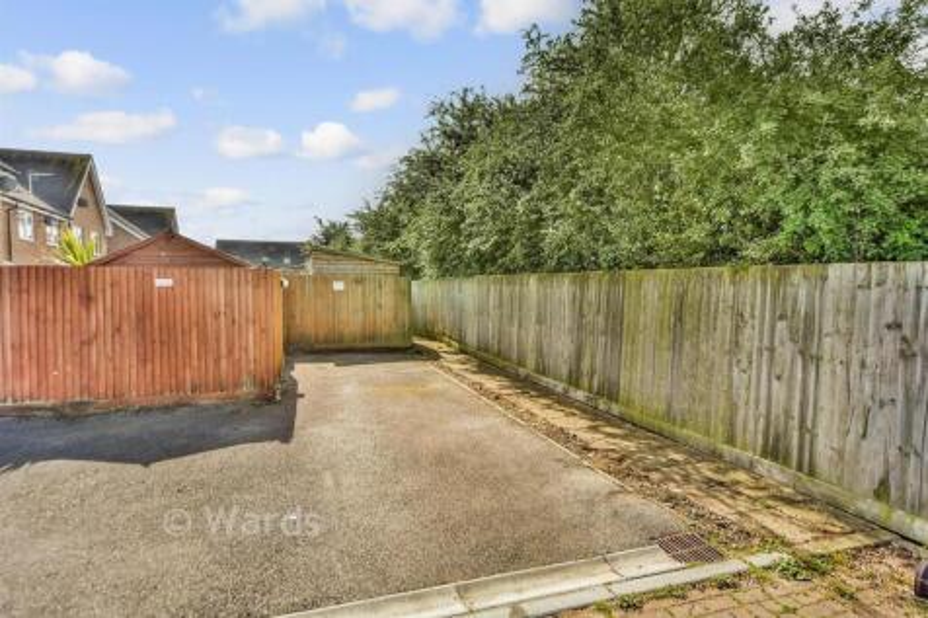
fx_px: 438
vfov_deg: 70.4
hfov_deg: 93.3
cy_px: 309
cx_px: 464
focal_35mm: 17
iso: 160
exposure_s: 1/160
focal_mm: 11.5
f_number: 6.3
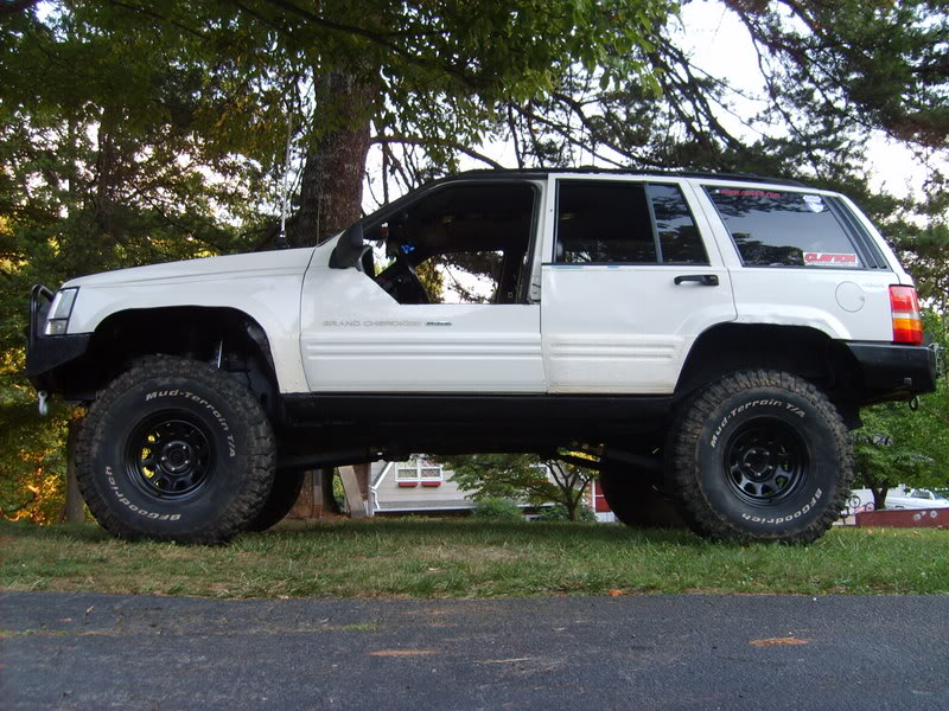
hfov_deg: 52.6
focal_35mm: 35
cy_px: 356
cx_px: 474
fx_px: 960
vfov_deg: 40.7
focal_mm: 5.8
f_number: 2.8
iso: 50
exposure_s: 1/45
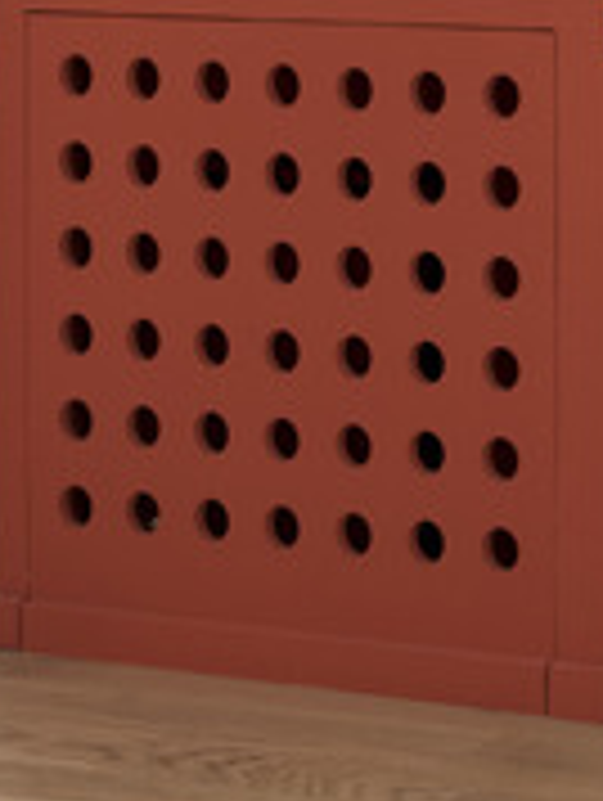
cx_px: 1660
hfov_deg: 8.8
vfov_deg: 13.3
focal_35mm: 145
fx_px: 3360
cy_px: -76
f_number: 10
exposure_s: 3
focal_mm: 23
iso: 125
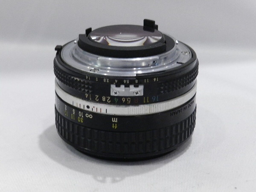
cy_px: 96
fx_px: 621
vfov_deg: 17.6
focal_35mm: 84
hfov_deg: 23.3
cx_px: 128
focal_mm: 14.9
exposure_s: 1/60
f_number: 4.4
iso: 800
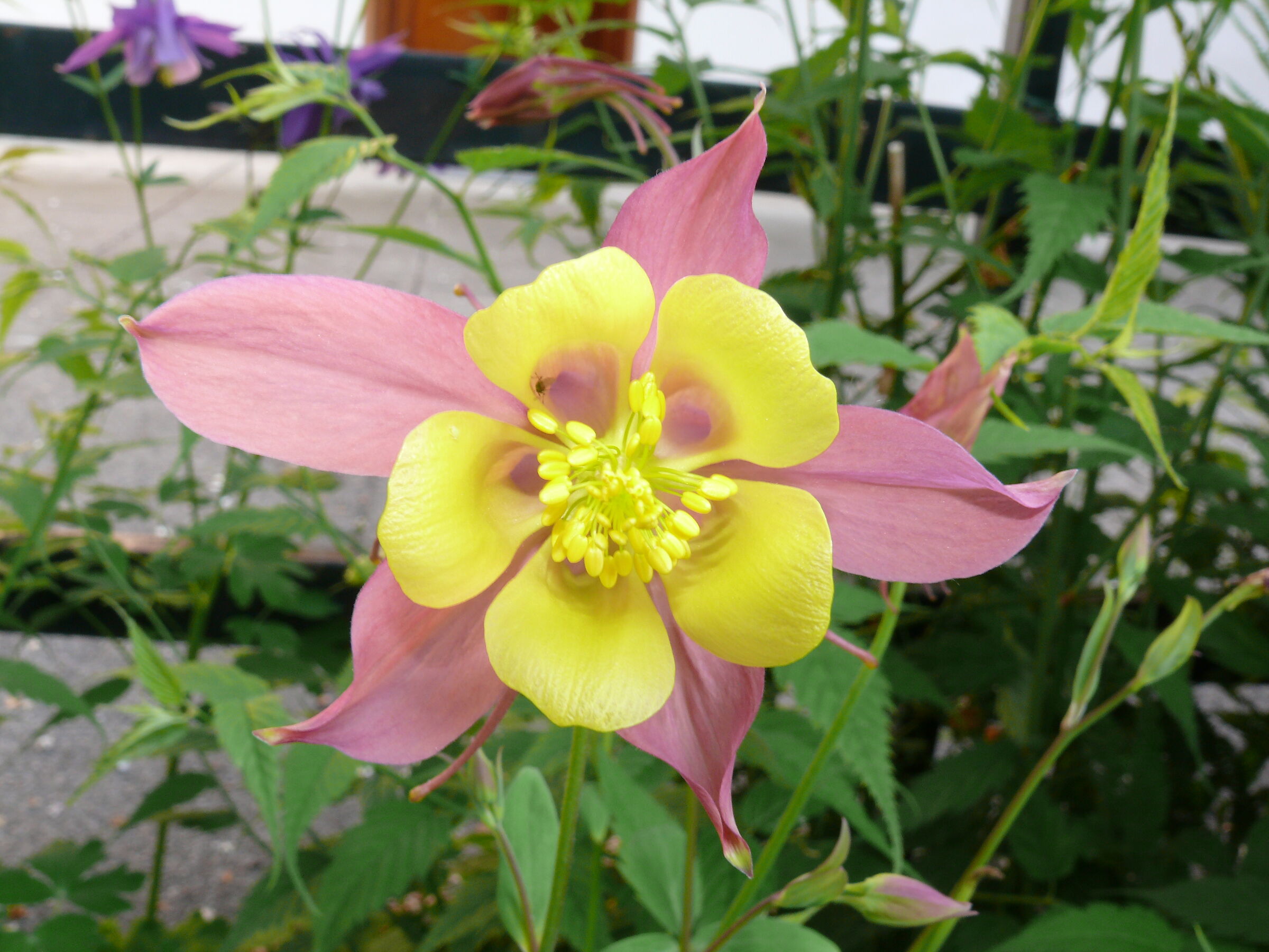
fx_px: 1283
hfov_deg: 52.6
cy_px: 476
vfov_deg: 40.7
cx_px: 634
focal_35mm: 35
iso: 100
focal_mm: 7.4
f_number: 8
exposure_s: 1/13
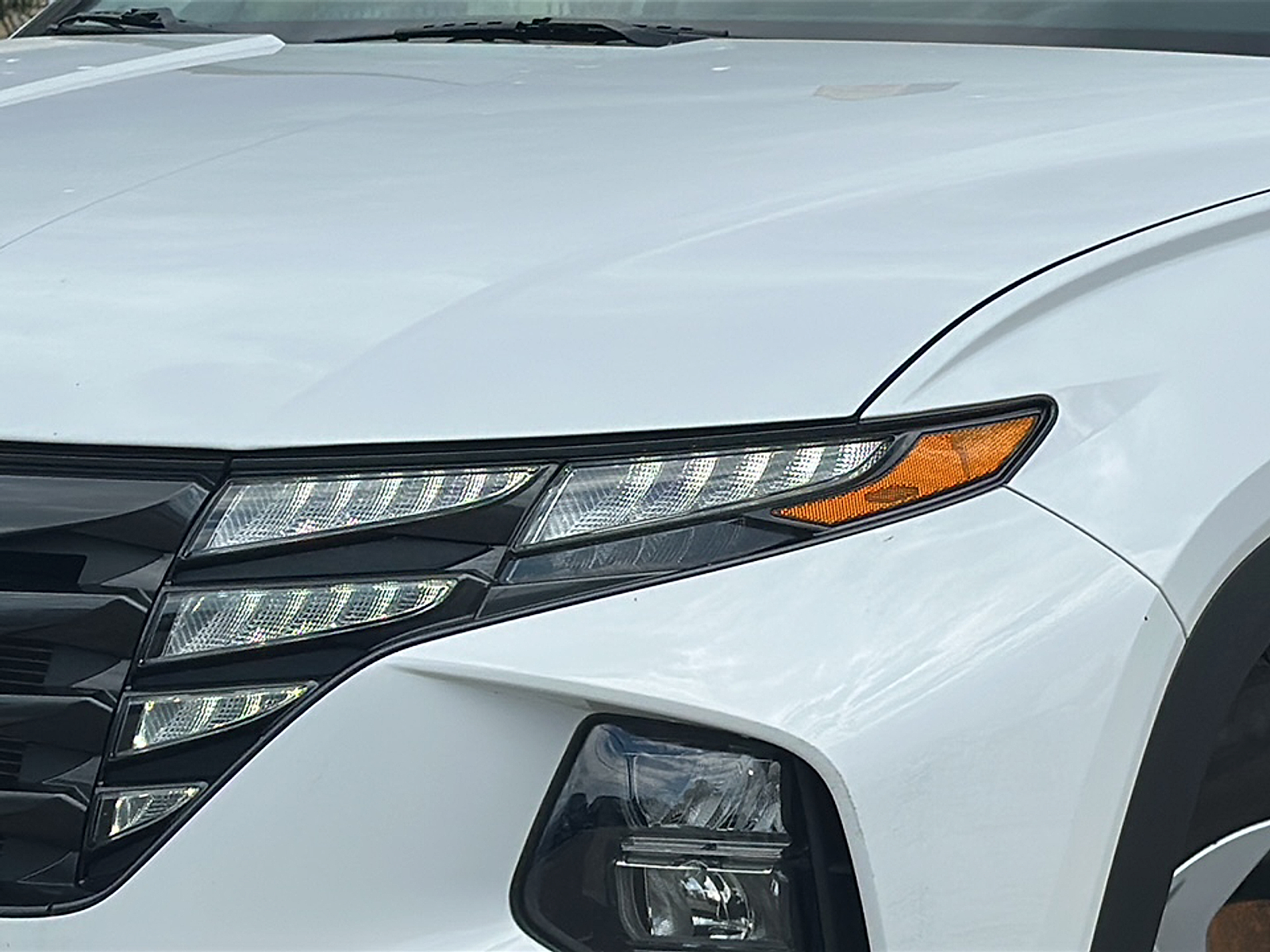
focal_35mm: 100
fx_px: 3669
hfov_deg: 19.6
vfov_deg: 14.8
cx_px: 635
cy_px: 476
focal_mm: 6.86
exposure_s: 1/4219
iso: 64
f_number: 1.78
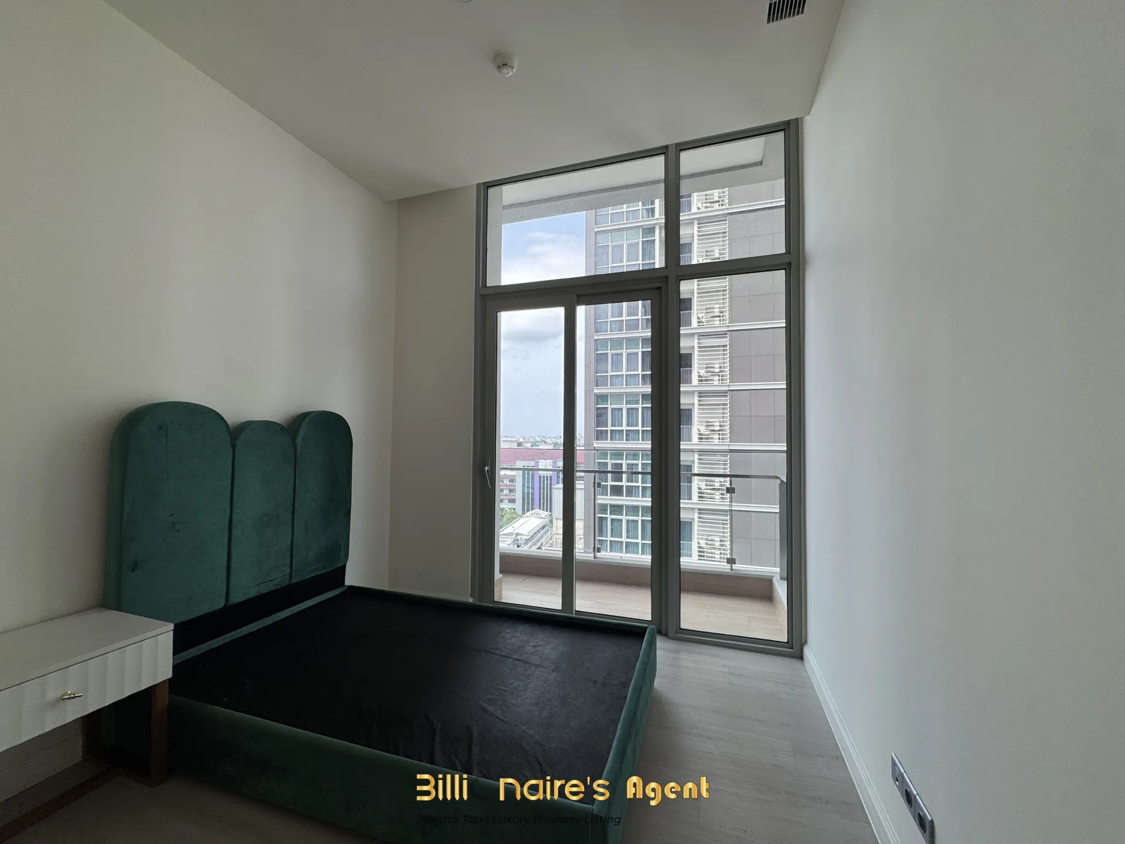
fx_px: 455
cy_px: 422
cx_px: 562
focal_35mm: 14
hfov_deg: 102.1
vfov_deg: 85.7
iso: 40
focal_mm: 2.22
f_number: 2.2
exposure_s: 1/174
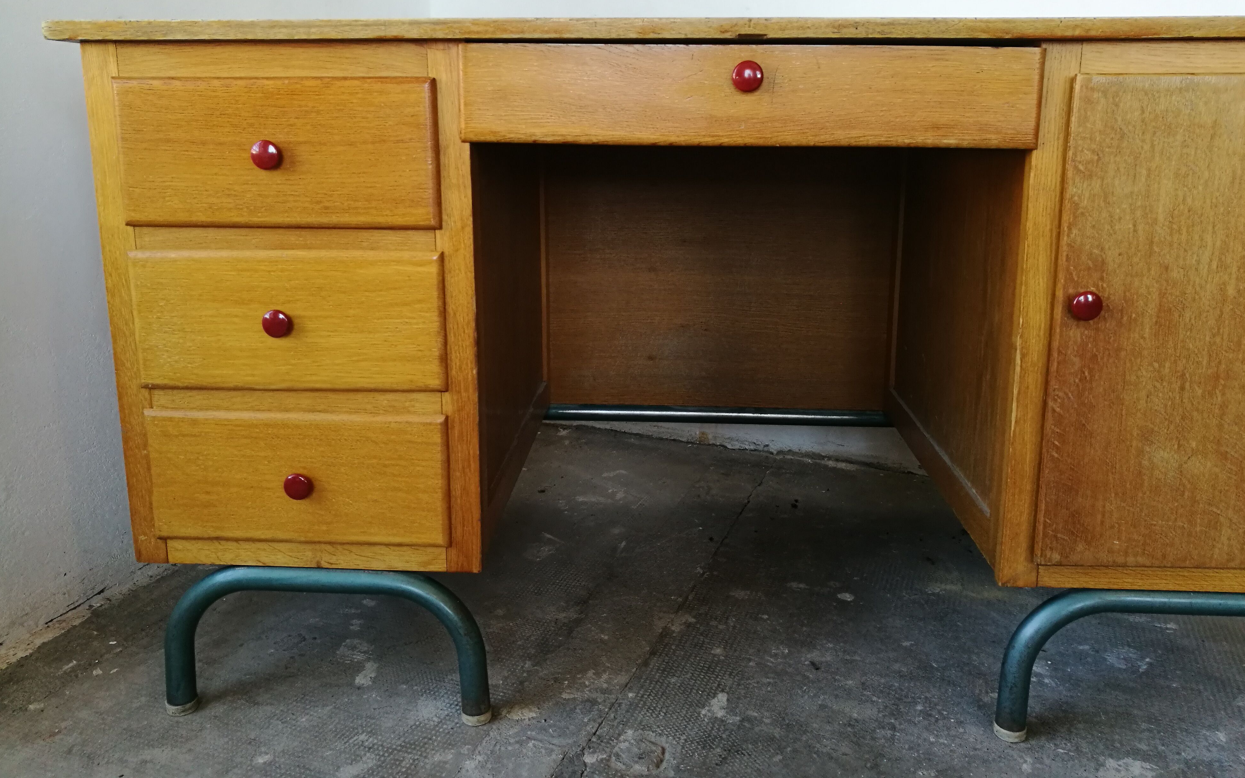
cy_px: 307
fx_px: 984
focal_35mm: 29
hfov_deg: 64.6
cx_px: 627
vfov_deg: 42.9
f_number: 2.2
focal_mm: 4.5
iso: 125
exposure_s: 1/50
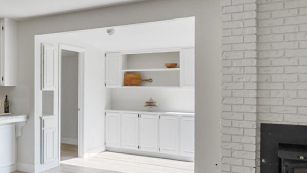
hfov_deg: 44.2
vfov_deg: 28.4
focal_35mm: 42
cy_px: 87
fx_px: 342
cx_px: 32
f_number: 8
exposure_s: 1/30
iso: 160
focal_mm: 16
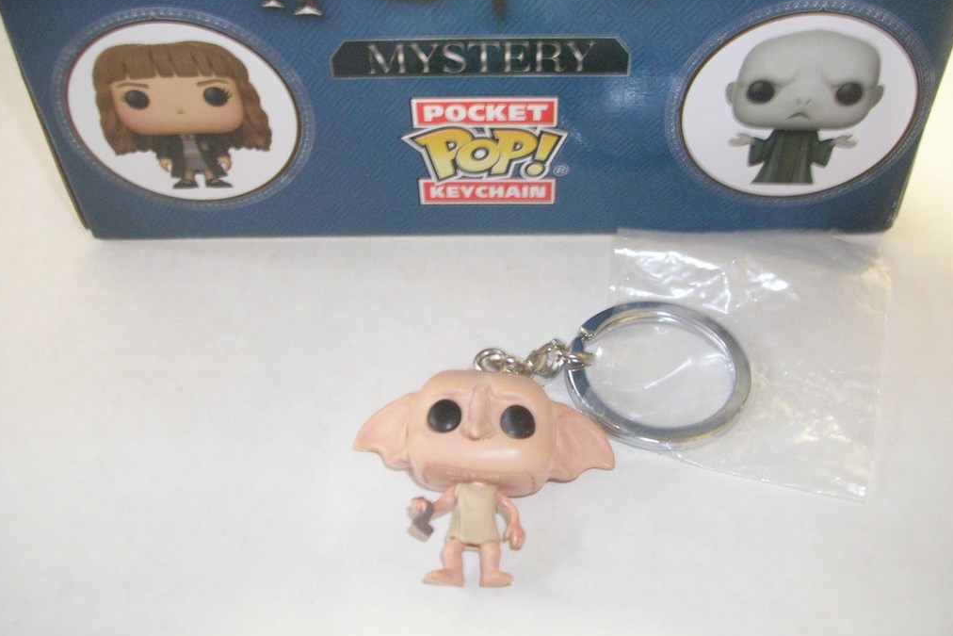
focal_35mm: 40
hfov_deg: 48.5
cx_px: 476
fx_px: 1059
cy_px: 318
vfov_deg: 33.4
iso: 200
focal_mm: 5.8
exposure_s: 1/6.8
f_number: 2.8
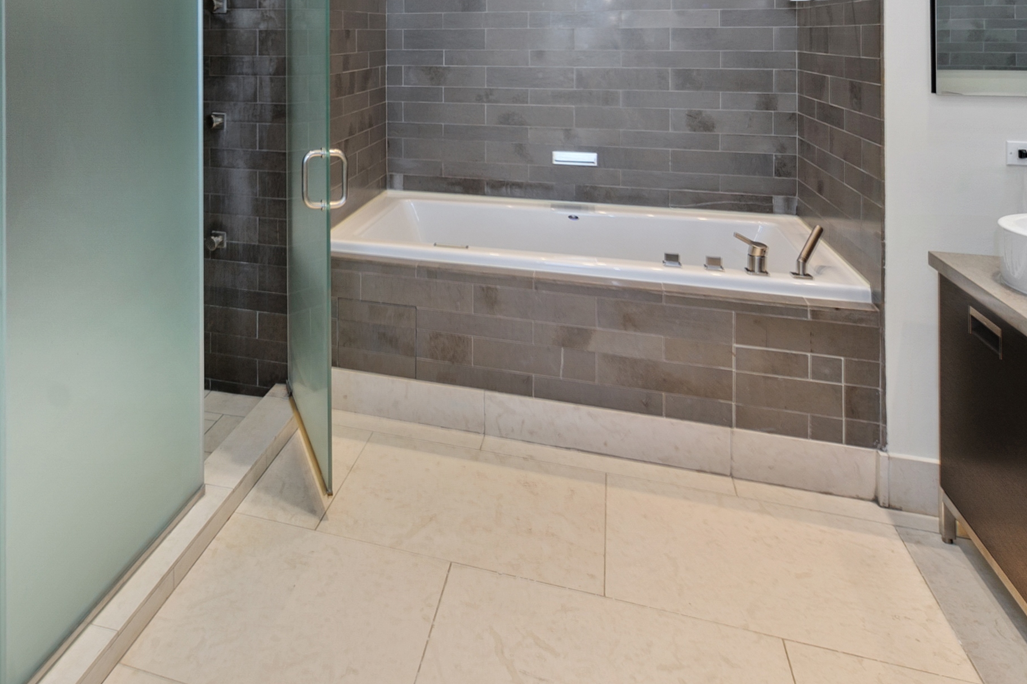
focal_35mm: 28
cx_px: 280
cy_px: 12
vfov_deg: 40.9
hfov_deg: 62.4
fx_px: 798
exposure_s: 1/2
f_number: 8
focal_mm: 12
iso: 200
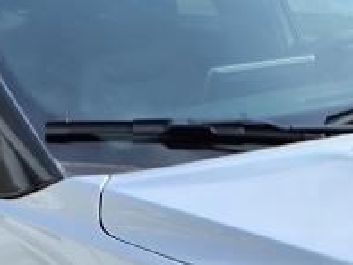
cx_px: 305
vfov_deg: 10.1
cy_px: 455
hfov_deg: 14.0
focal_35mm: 140
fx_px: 1429
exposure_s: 1/1667
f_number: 1.9
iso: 40
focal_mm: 3.58
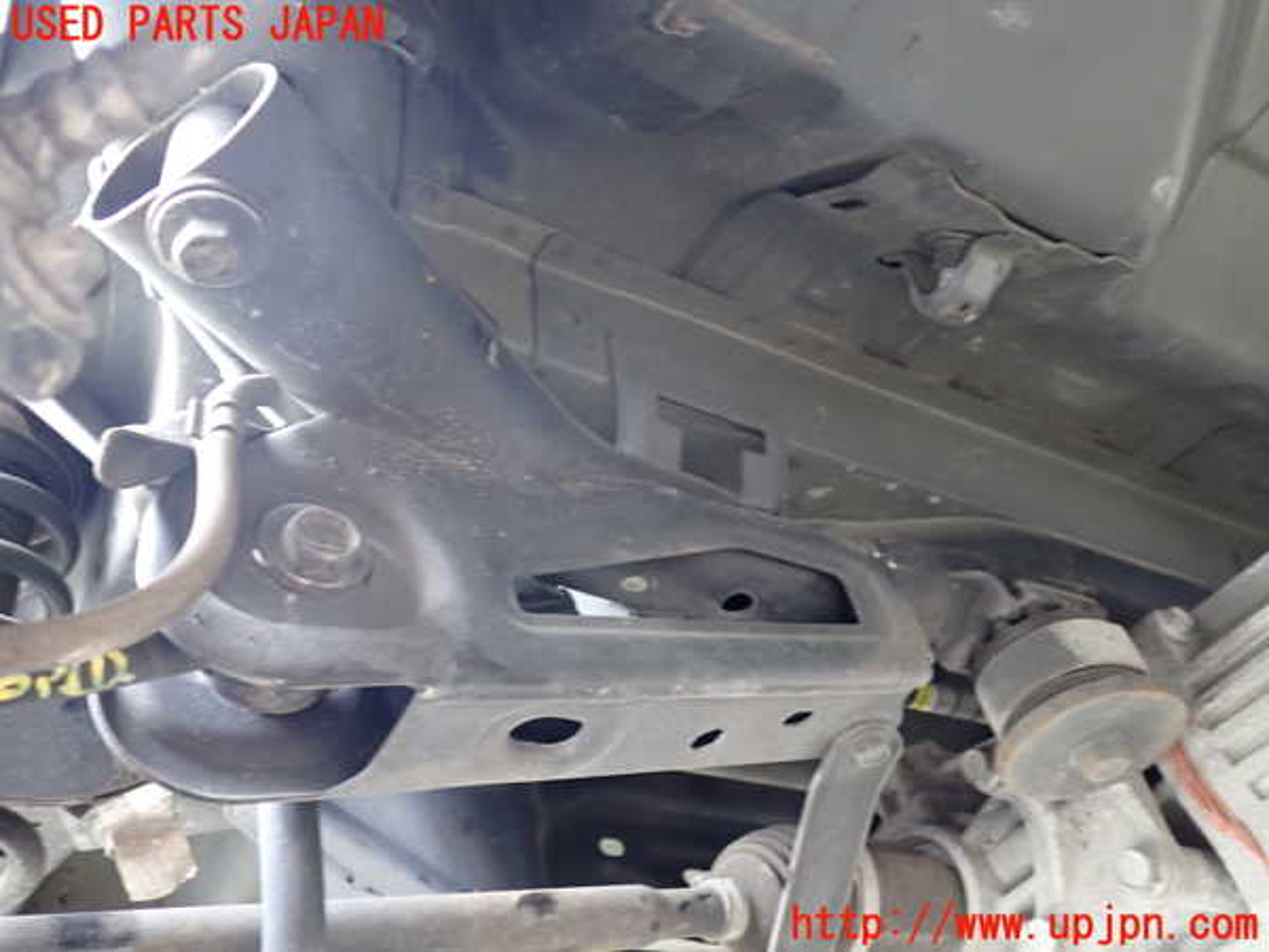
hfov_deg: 60.0
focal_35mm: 30
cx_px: 634
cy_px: 476
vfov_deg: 46.8
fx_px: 1100
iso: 640
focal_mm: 5.4
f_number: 2.3
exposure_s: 1/30
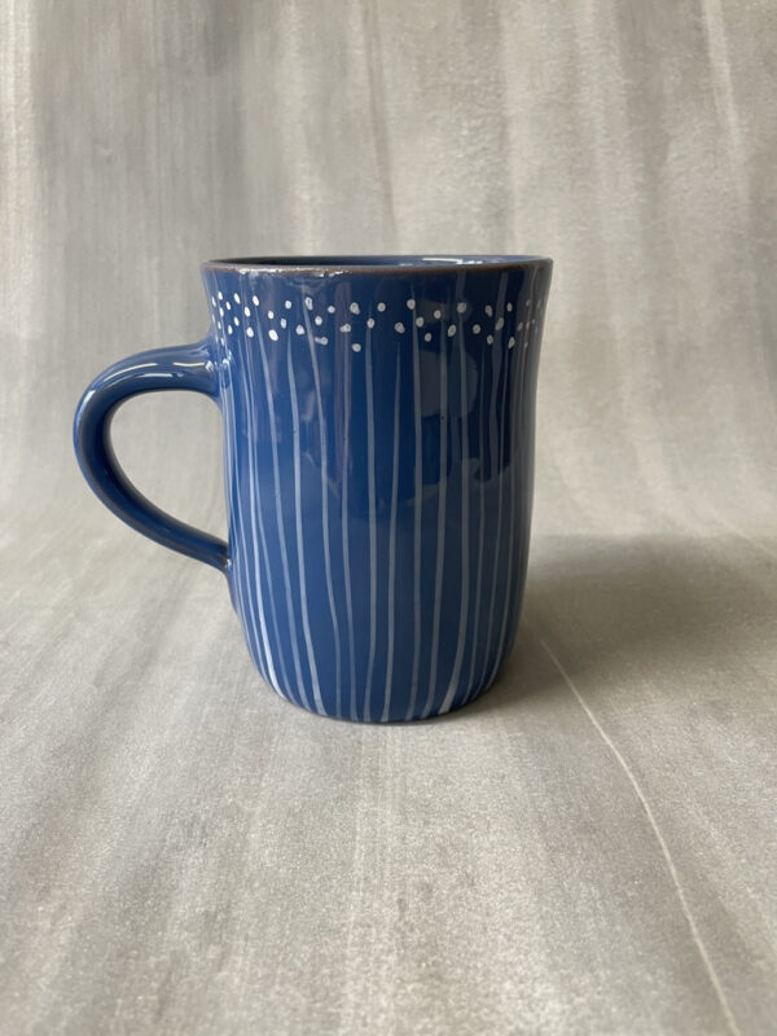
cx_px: 388
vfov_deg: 67.3
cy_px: 518
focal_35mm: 26
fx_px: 778
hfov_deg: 53.1
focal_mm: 4.2
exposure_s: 1/50
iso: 80
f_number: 1.6
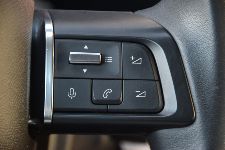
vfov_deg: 7.0
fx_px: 1219
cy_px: 75
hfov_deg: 10.5
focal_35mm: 195
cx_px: 112
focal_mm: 130
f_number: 6
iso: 1000
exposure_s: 1/60
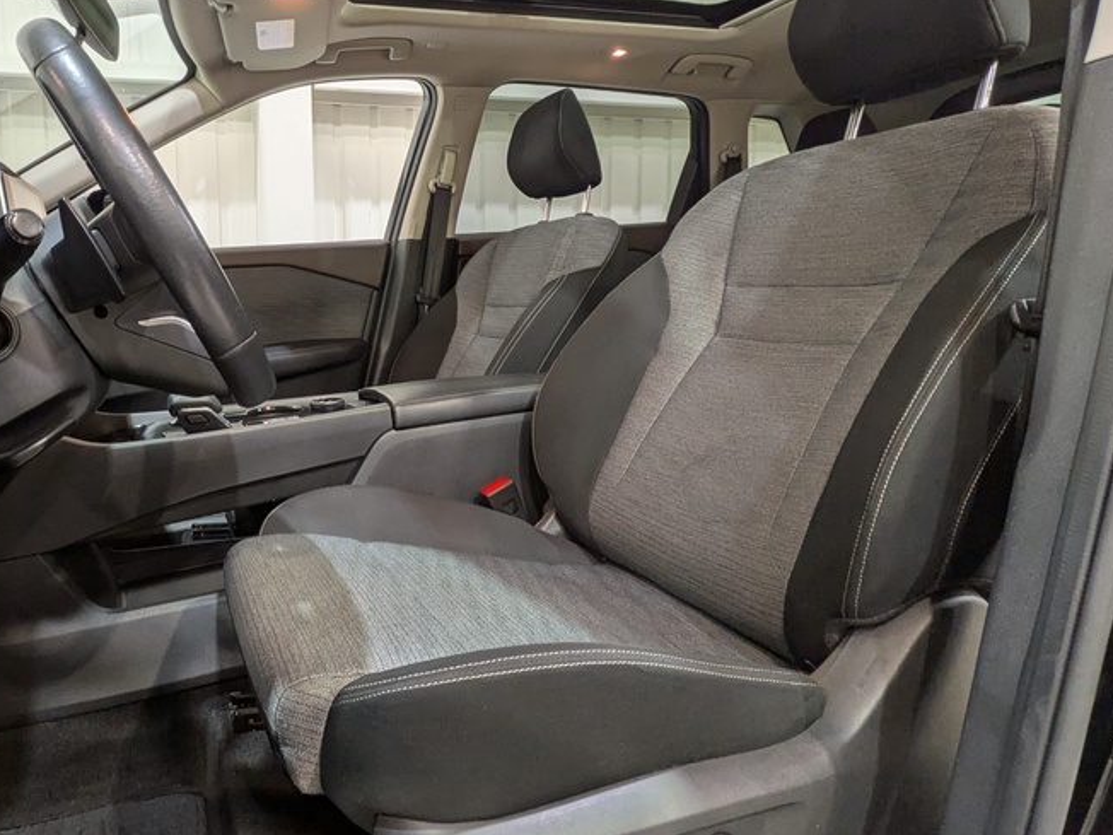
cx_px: 331
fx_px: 707
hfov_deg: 73.0
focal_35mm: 22
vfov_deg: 60.9
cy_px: 374
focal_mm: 1.83
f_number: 2.2
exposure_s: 1/40
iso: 91
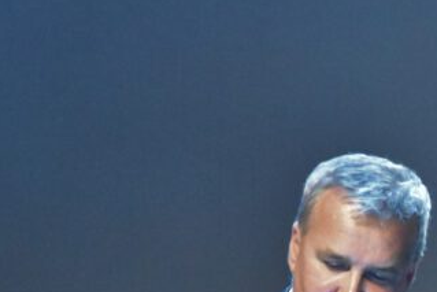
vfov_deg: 3.3
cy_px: 441
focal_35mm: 410
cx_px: 567
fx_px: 4974
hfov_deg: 5.0
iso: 10000
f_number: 5.6
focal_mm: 85
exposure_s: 1/250
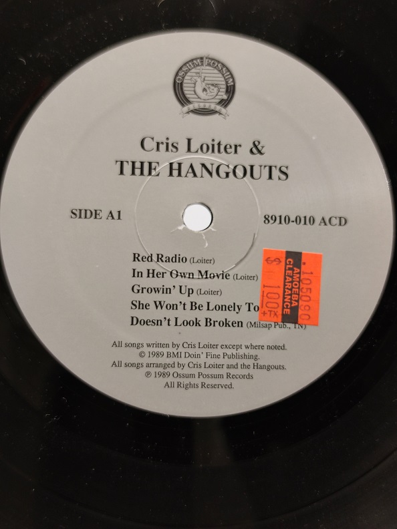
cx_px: 198
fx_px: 734
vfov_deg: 39.7
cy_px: 264
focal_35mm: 48
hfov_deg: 30.3
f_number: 1.69
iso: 529
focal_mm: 6.72
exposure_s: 1/60
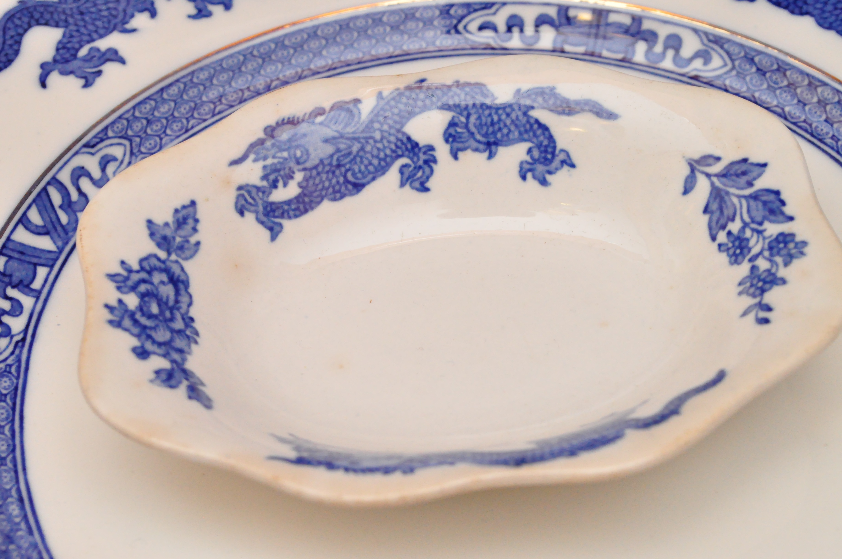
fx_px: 1612
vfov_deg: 19.7
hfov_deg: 29.3
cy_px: 280
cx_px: 421
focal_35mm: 69
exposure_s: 1/125
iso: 3200
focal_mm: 46
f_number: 10
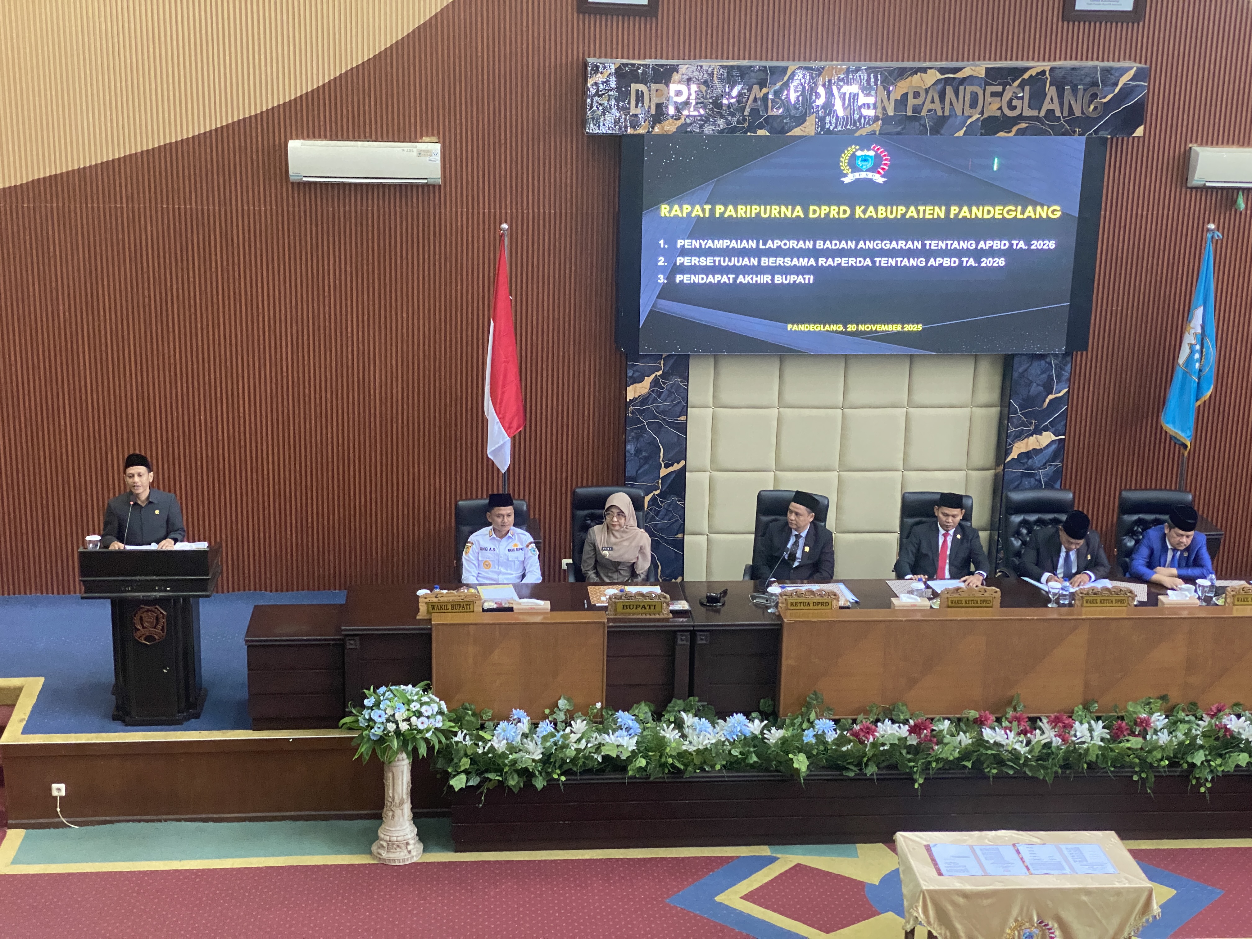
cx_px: 626
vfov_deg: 28.0
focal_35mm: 52
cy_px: 470
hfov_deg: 36.8
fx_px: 1881
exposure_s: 1/50
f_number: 2
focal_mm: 6
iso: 640
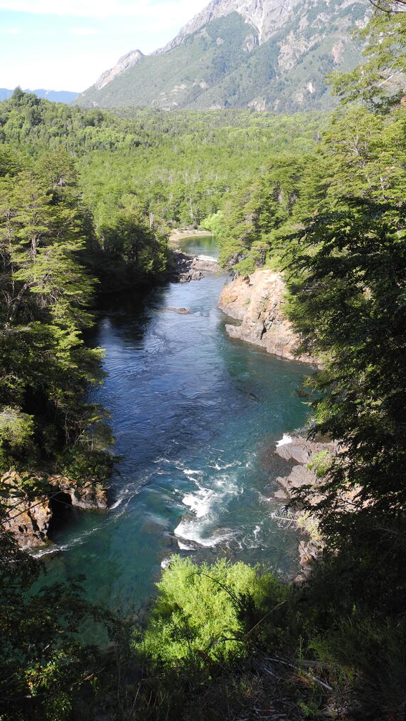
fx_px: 593
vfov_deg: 62.6
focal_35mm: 31
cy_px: 361
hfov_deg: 37.8
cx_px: 205
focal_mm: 6
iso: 100
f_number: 2.8
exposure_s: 1/400
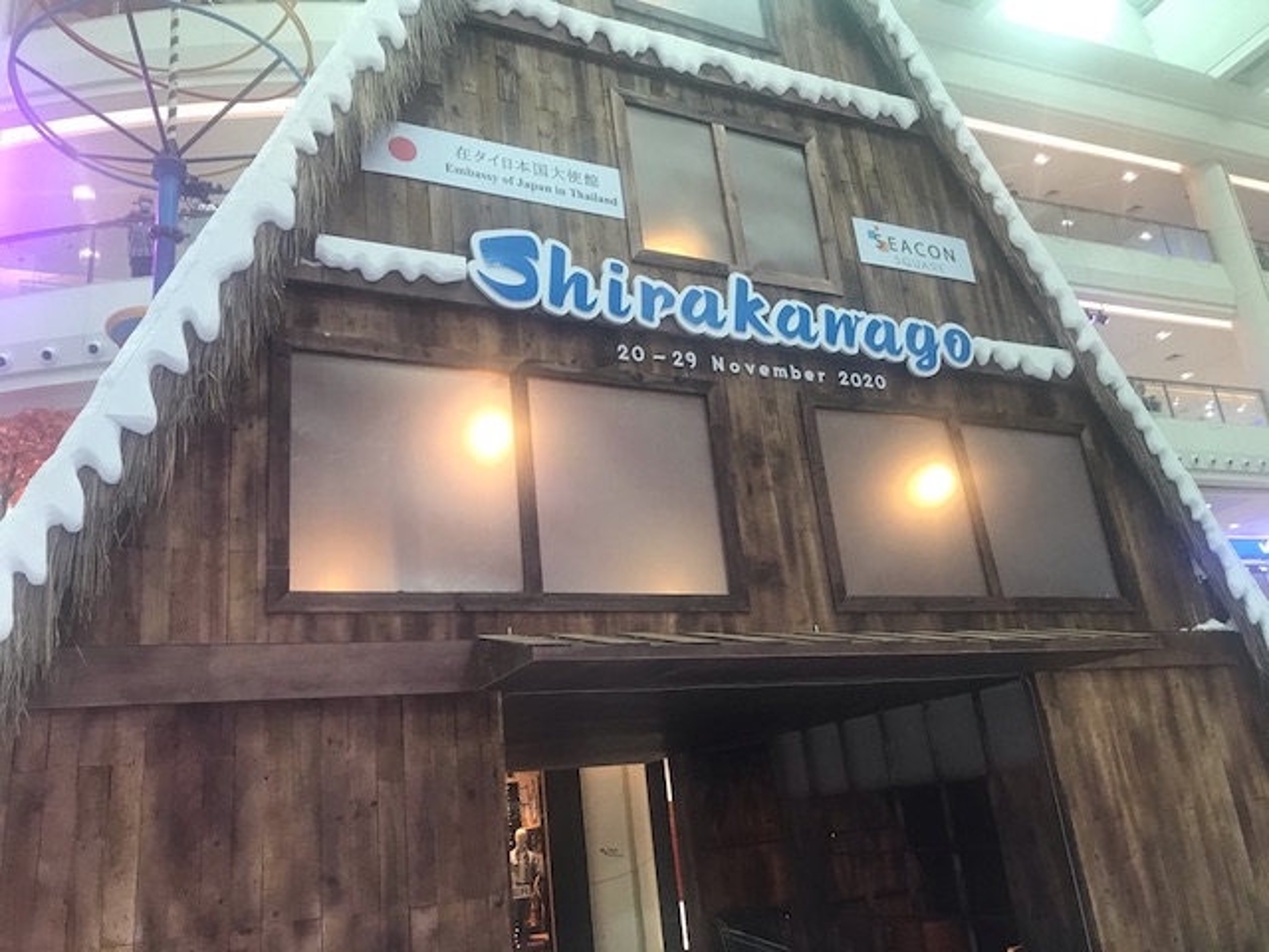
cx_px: 634
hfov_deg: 63.4
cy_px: 476
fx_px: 1026
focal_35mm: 28
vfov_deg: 49.7
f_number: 1.8
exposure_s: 1/30
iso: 32
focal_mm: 3.99
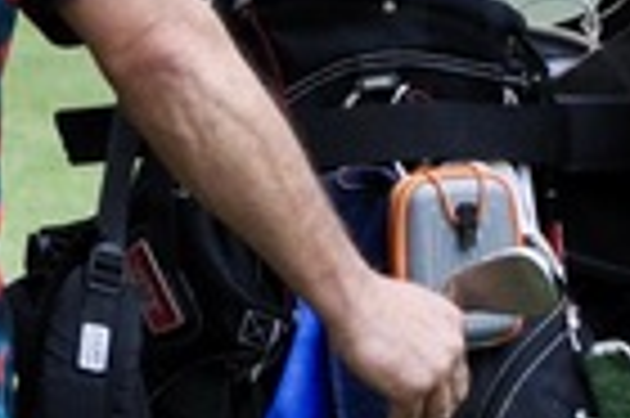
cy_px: 252
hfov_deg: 2.1
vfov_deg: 1.4
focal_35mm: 987
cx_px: 110
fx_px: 17250
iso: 200
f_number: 6.3
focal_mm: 85
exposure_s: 1/320
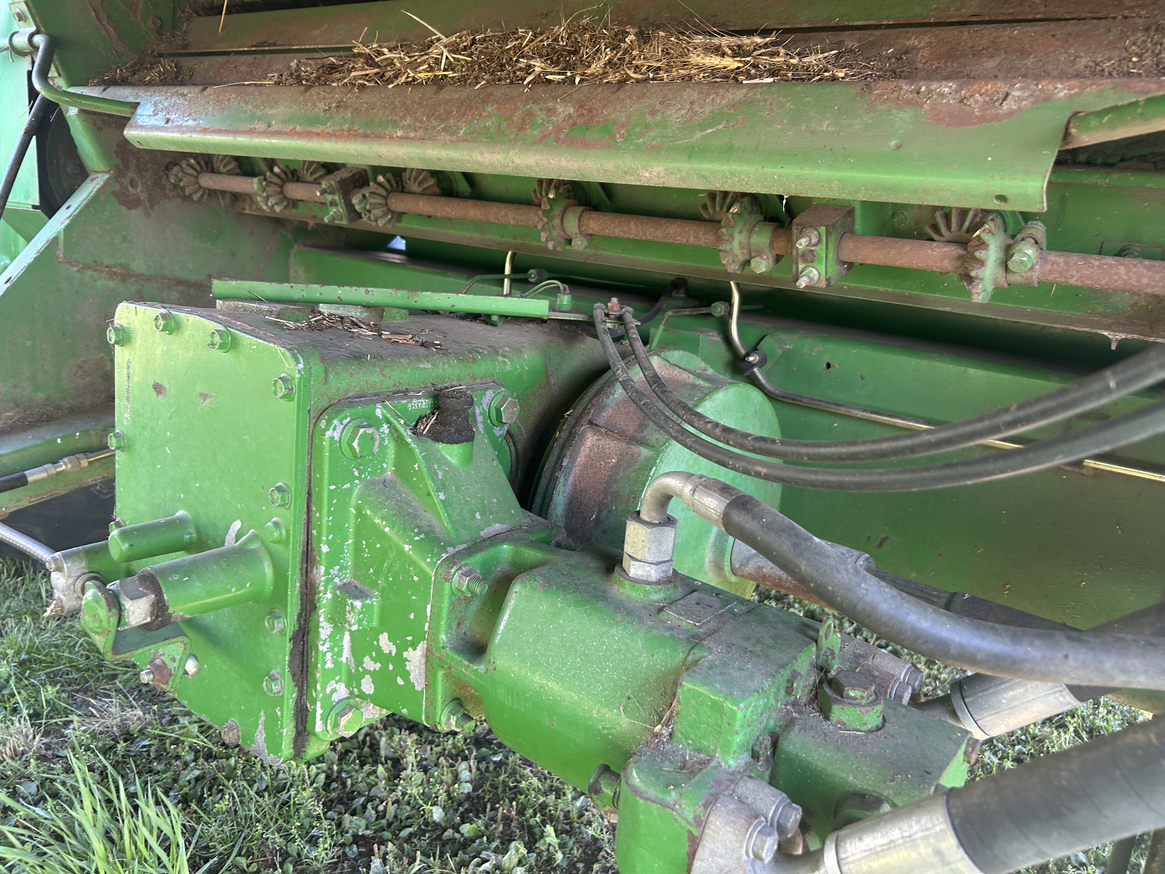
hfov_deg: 67.3
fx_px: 875
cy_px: 437
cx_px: 582
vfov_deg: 53.1
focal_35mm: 26
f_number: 1.5
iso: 80
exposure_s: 1/121
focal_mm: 5.7
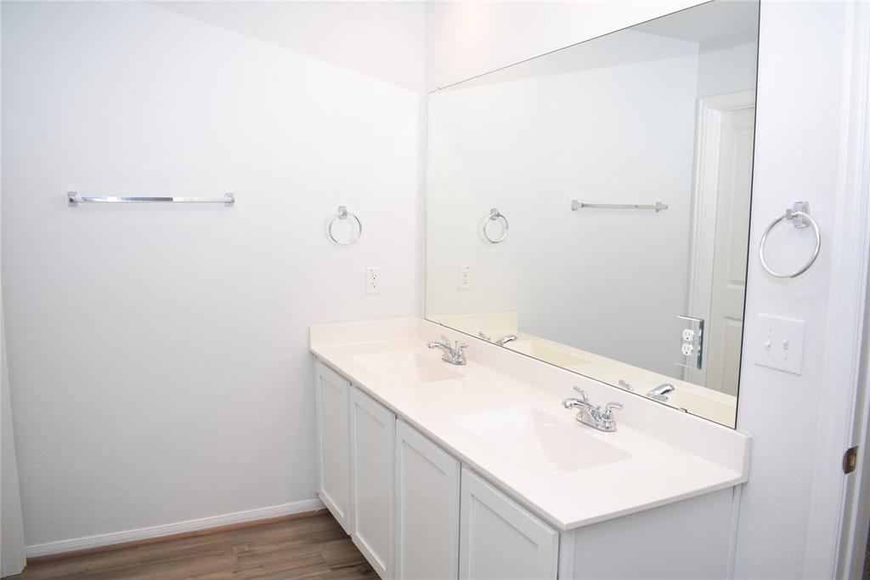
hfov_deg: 67.4
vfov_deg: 47.9
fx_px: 652
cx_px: 435
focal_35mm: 27
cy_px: 290
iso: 400
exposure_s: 1/100
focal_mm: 18
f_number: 5
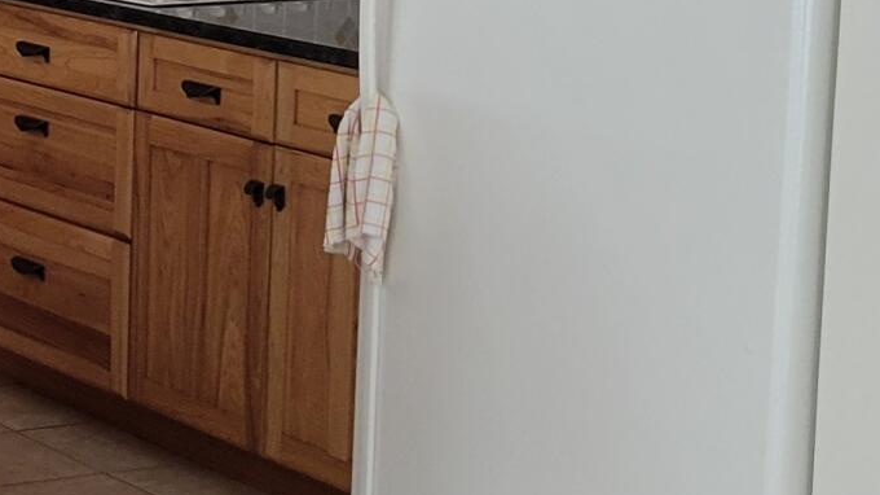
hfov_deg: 15.8
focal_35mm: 125
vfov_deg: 9.7
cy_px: 63
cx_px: -427
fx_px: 2916
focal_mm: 5.4
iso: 200
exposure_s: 1/40
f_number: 1.8
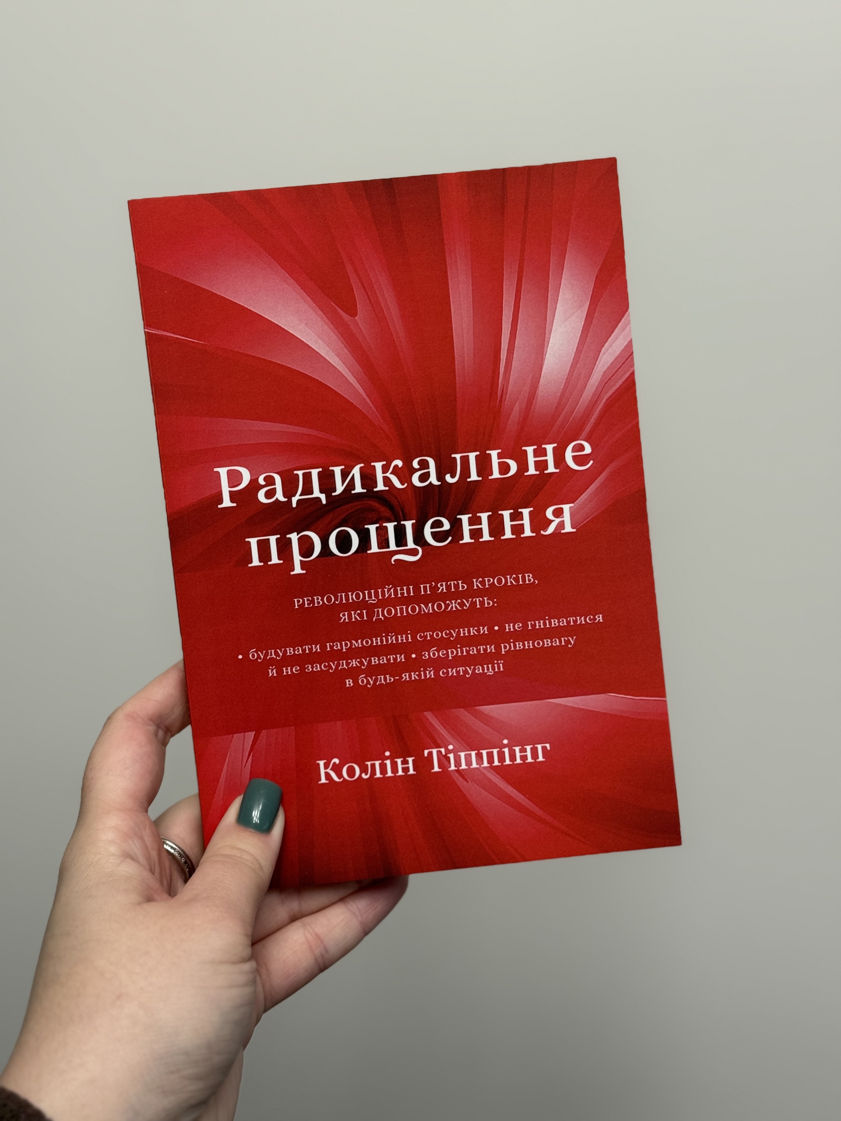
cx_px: 420
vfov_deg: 39.7
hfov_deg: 30.3
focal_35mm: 48
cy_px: 560
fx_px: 1555
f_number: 1.78
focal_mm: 6.76
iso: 100
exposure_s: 1/50
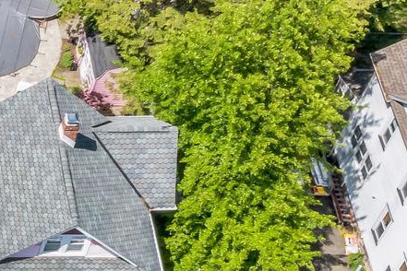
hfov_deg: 13.7
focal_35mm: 130
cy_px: 227
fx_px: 1470
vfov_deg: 10.5
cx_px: -374
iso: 100
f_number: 8
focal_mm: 10.3
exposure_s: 1/200
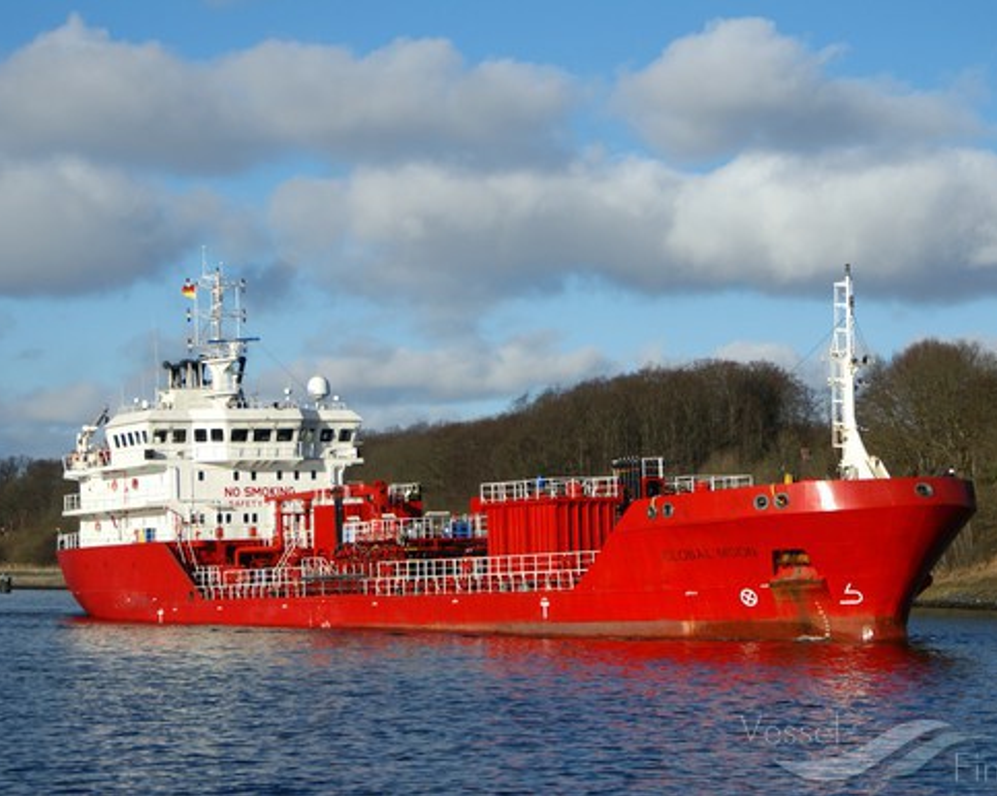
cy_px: 400
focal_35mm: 102
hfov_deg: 18.8
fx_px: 3009
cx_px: 502
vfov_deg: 15.1
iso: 100
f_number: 7.1
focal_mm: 60
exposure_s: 1/1250
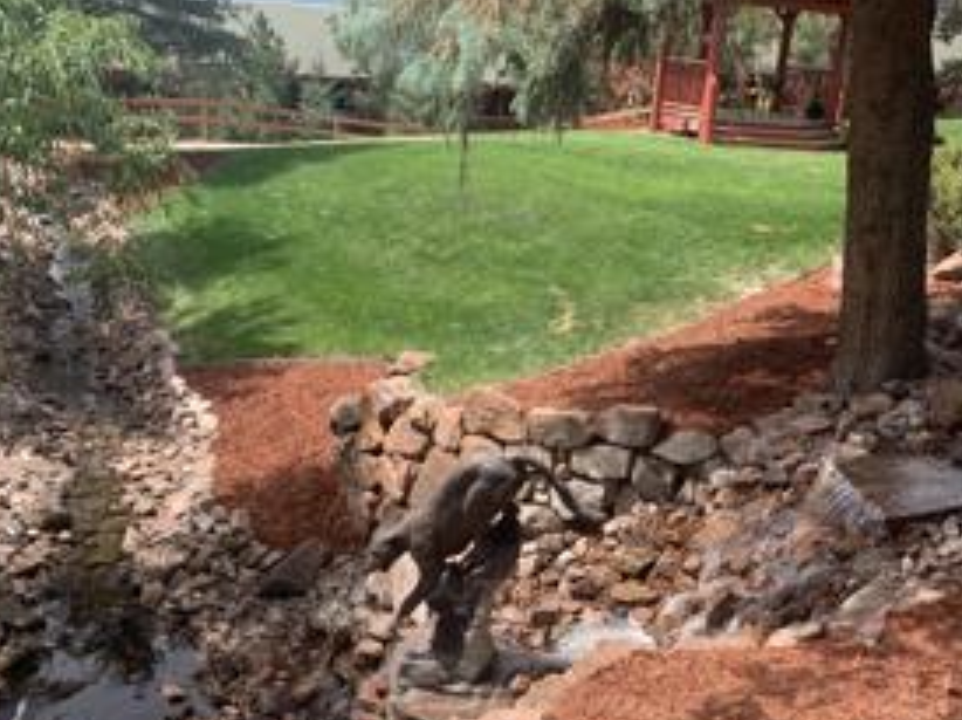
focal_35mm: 38
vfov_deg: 37.0
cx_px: 544
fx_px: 1055
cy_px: 513
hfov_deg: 48.9
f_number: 1.8
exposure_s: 1/815
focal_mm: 4.25
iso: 25
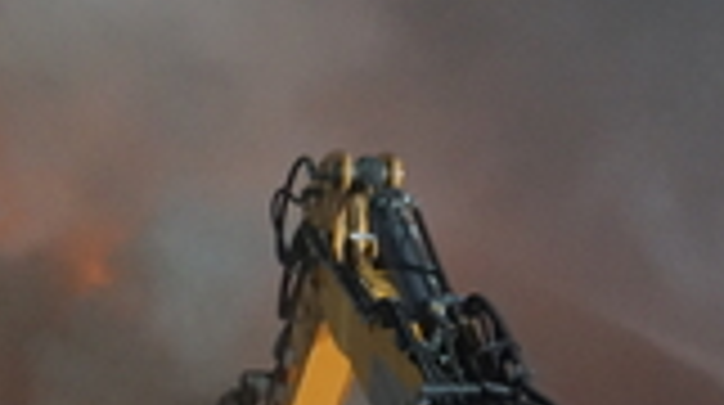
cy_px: 281
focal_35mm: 293
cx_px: 54
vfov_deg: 4.1
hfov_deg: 7.3
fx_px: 5622
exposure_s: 1/40
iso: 3200
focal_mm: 75
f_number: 5.6
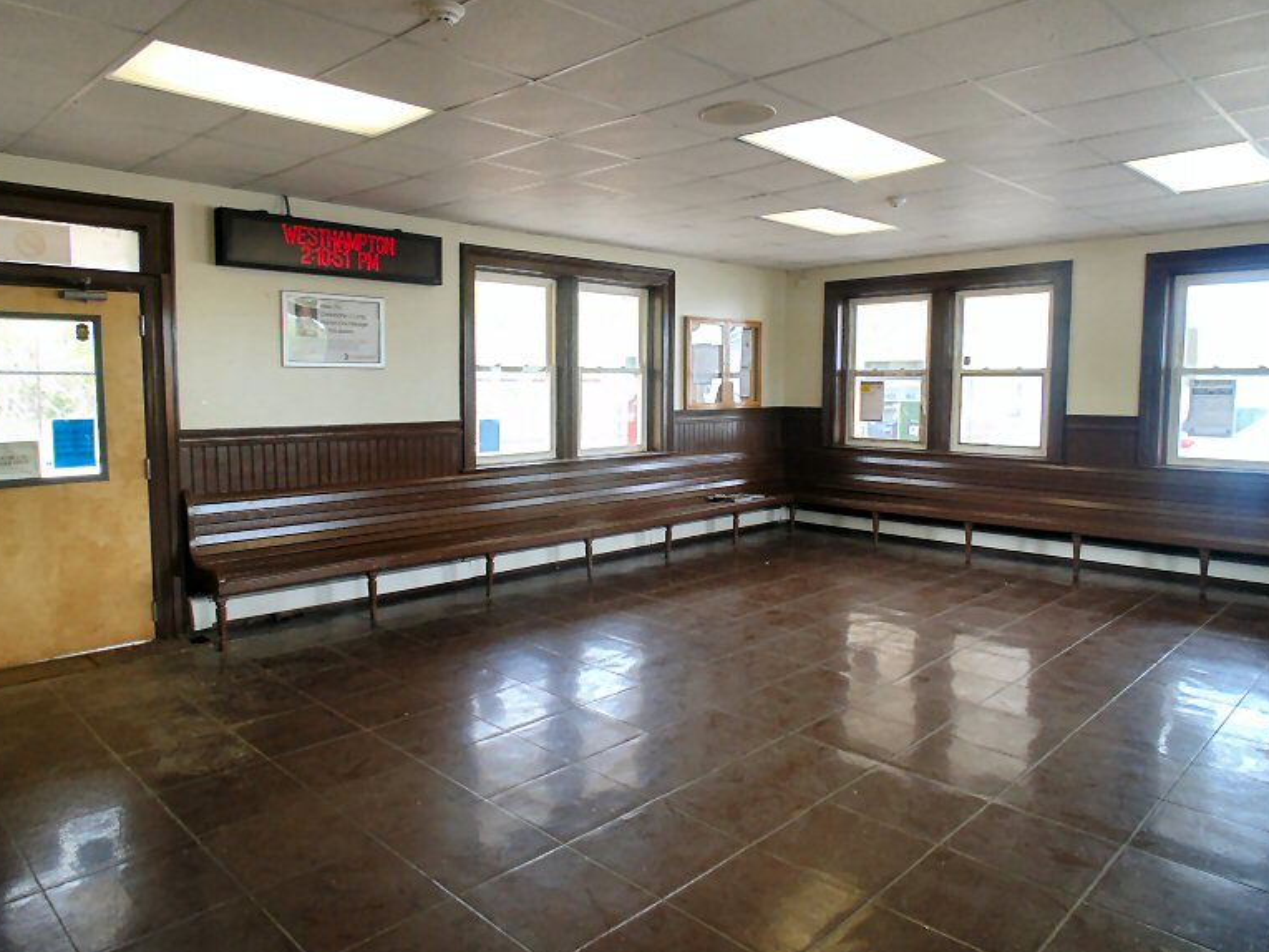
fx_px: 843
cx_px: 614
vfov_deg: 58.9
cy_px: 466
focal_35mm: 23
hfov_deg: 73.9
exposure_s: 1/40
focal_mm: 4
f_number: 3.1
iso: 80
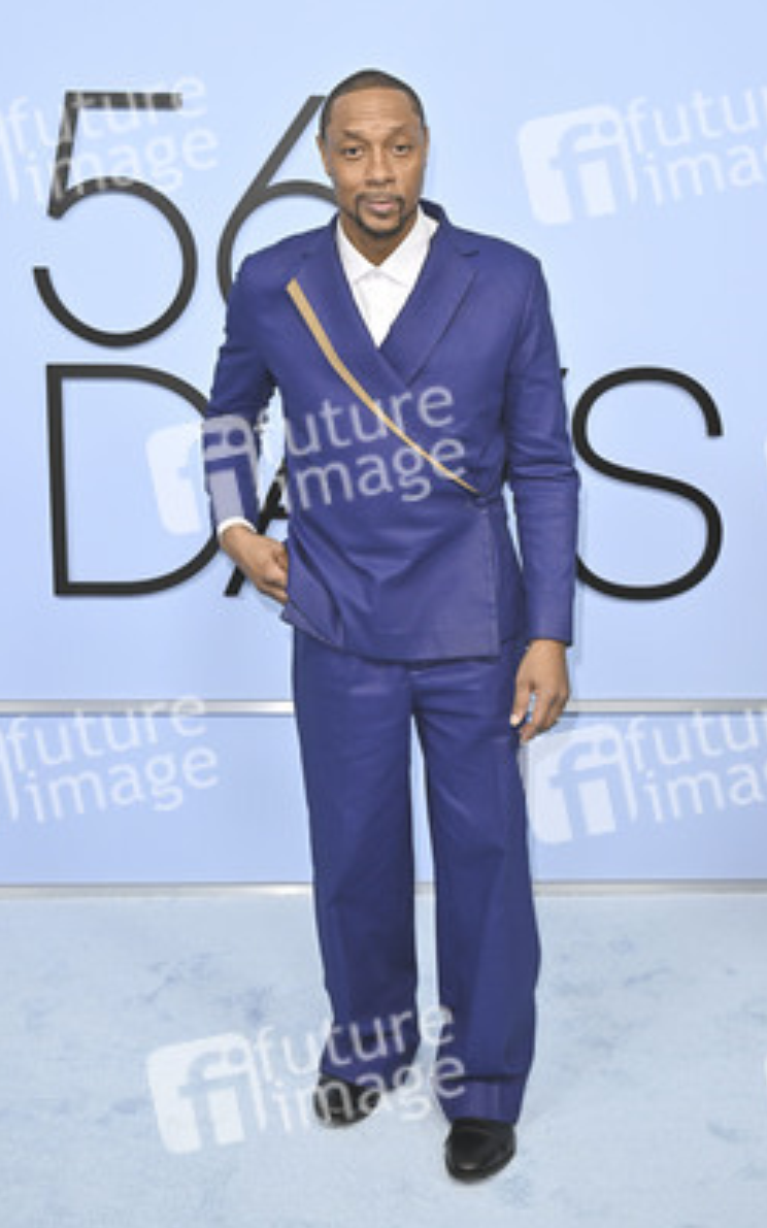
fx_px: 1271
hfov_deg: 33.6
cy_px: 616
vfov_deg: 51.5
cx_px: 396
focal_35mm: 38
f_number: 5.6
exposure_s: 1/320
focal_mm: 37
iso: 1600
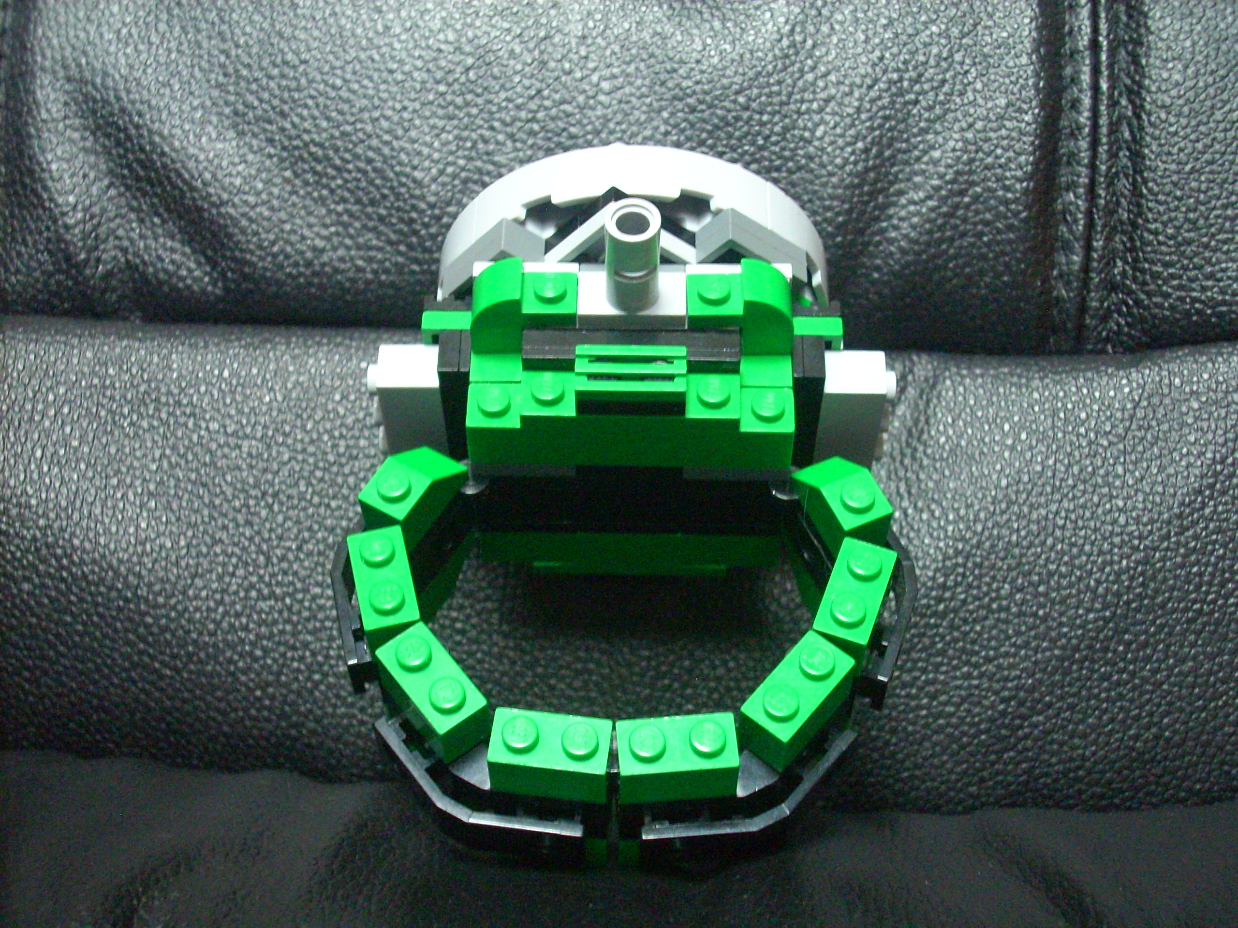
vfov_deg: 27.0
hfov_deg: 35.5
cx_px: 619
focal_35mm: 54
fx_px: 1931
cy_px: 464
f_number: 3.4
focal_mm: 9
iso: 436
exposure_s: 1/4
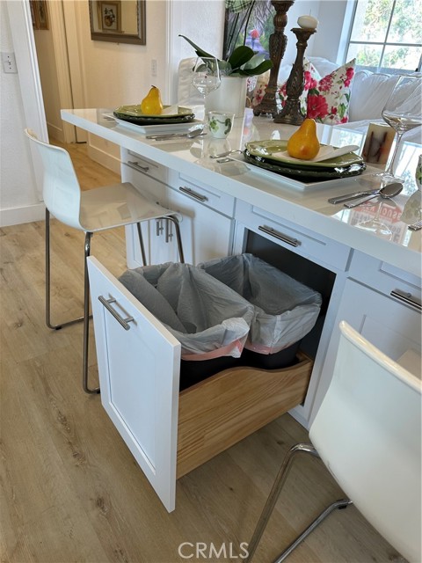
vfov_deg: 71.6
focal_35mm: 24
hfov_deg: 56.8
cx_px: 211
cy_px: 282
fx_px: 390
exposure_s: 1/120
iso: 64
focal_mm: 6.86
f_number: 1.78
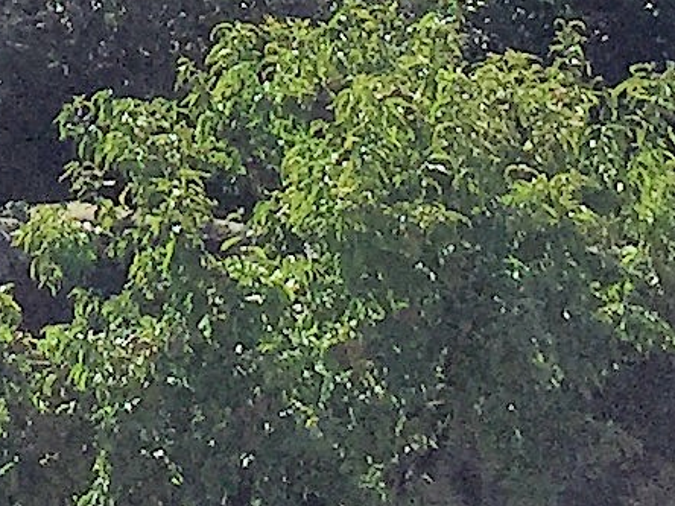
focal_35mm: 213
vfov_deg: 6.8
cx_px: -363
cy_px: -427
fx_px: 4153
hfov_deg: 9.0
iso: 32
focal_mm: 4.15
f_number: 2.2
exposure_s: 1/4405
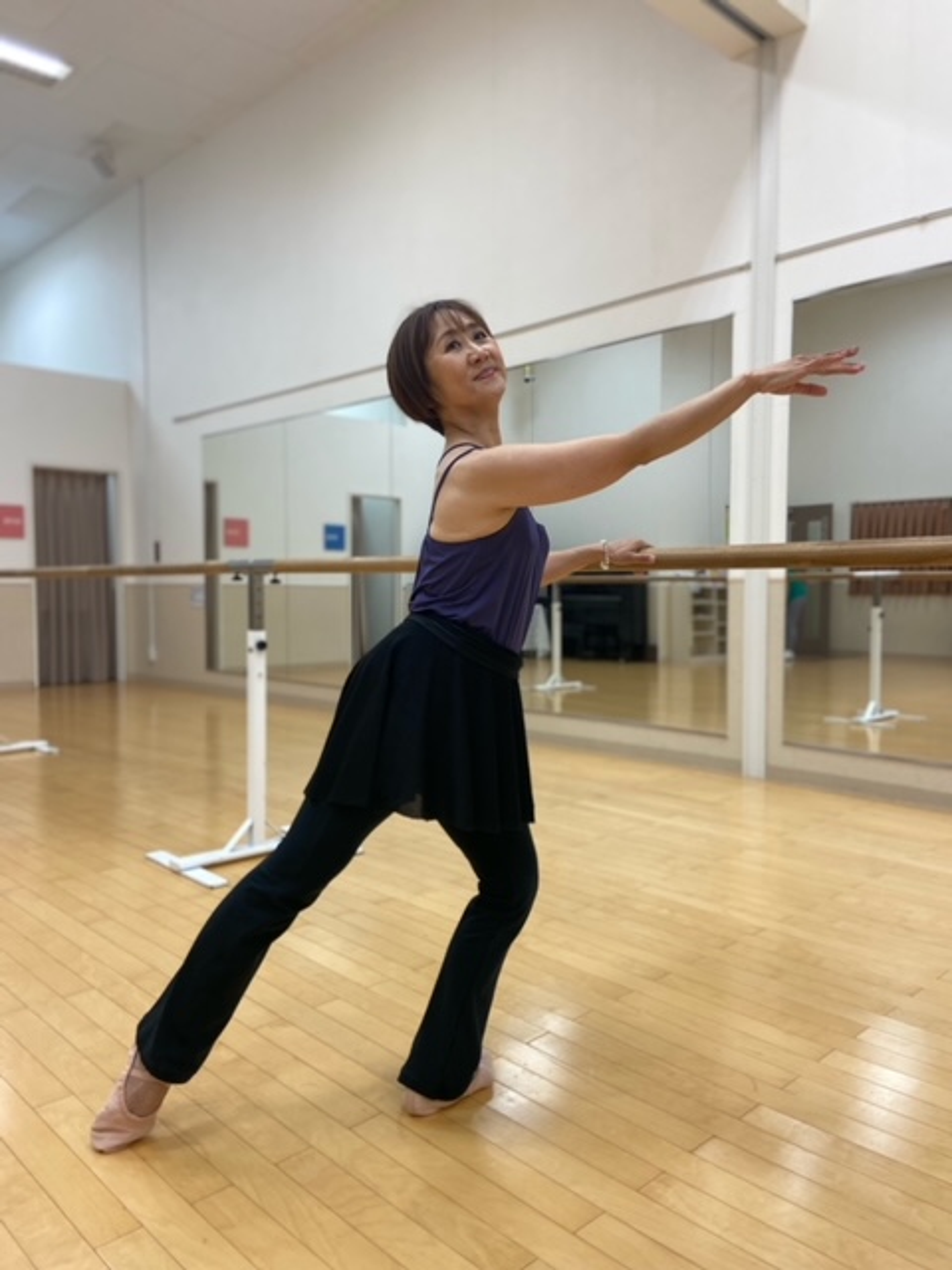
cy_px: 635
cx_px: 476
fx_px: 953
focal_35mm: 26
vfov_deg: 67.3
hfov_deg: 53.1
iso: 64
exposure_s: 1/100
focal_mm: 4.25
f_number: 1.8
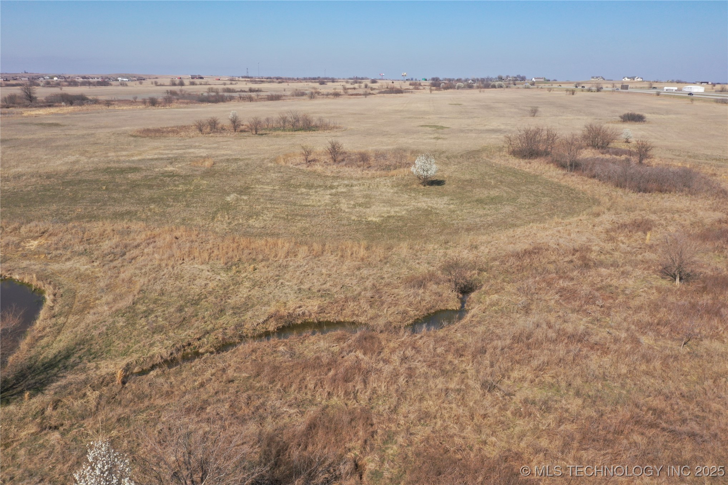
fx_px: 566
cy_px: 242
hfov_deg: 65.5
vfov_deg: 46.4
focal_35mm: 28
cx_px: 364
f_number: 11
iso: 100
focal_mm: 10.26
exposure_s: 1/120
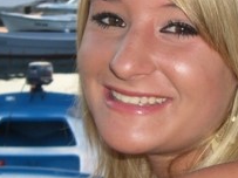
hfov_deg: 21.6
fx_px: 618
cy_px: 56
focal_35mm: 90
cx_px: 172
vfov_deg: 16.4
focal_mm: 6.2
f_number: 2.7
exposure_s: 1/60
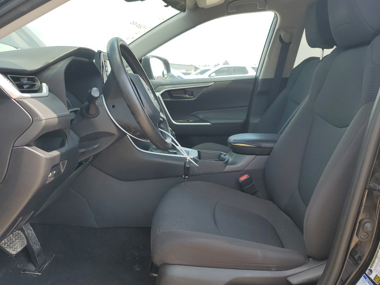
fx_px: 318
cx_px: 201
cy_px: 153
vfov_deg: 48.2
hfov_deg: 61.6
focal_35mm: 29
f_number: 1.5
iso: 50
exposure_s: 1/588
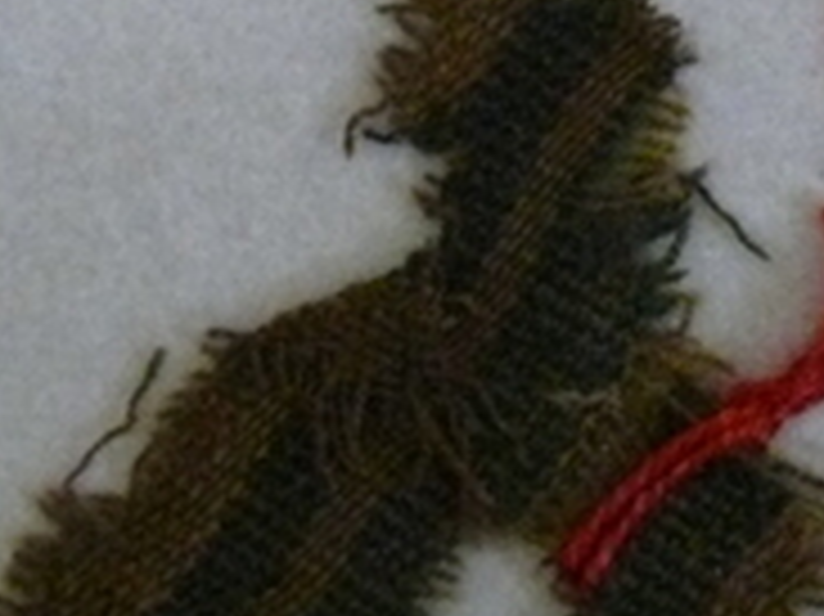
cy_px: 81
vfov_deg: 9.7
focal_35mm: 153
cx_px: 752
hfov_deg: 12.8
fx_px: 3640
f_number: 2.8
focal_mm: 7.4
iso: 800
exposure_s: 1/30
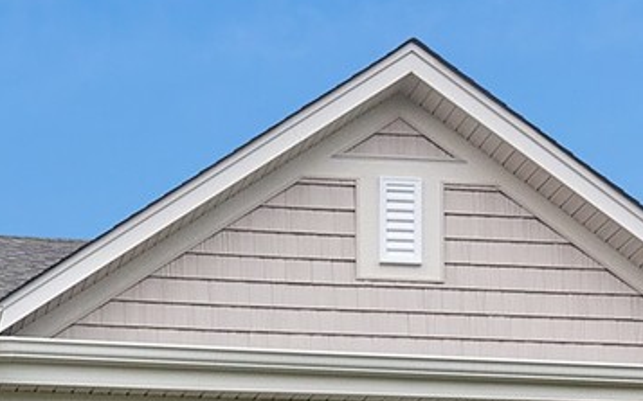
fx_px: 1454
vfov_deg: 14.9
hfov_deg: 24.1
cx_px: 36
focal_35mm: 83
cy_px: 543
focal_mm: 12
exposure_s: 1/50
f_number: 9
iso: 200
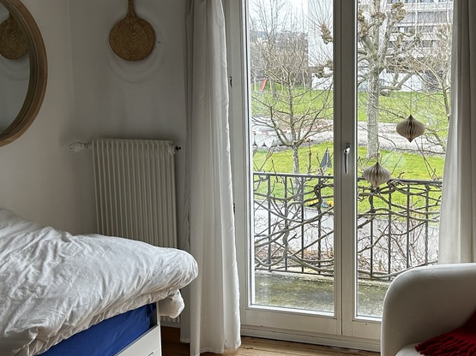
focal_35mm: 48
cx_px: 331
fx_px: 660
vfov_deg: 30.2
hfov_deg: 39.0
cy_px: 148
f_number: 1.5
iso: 64
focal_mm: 5.7
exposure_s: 1/121
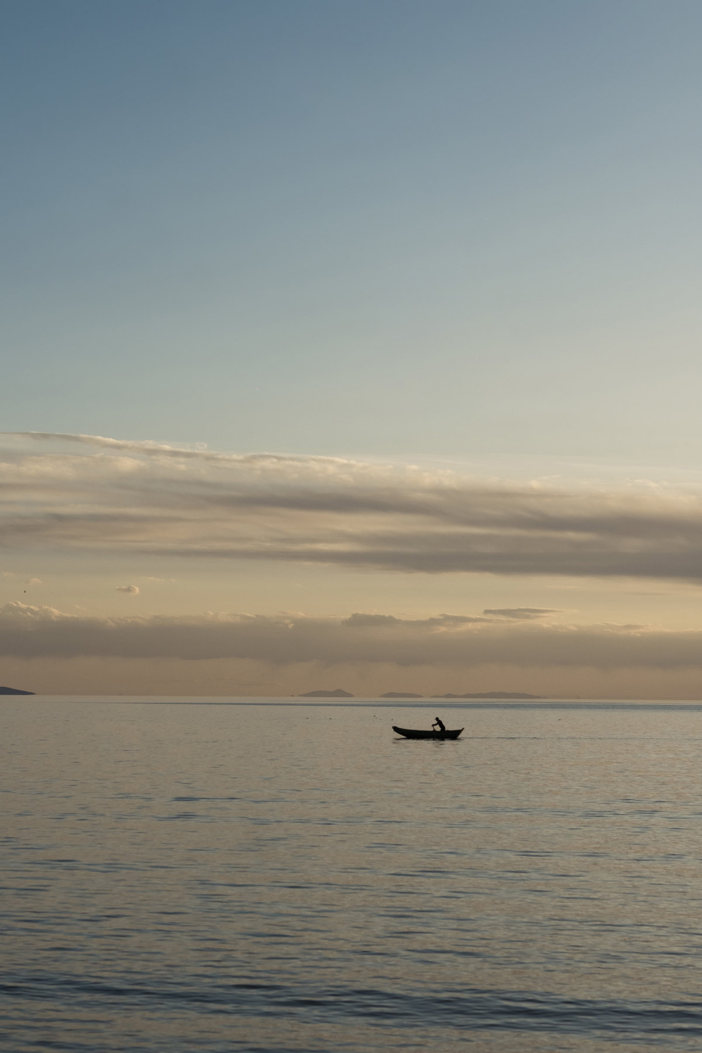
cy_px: 526
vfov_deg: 24.2
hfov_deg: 16.3
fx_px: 2457
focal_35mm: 84
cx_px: 351
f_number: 6.4
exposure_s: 1/1250
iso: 400
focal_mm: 56
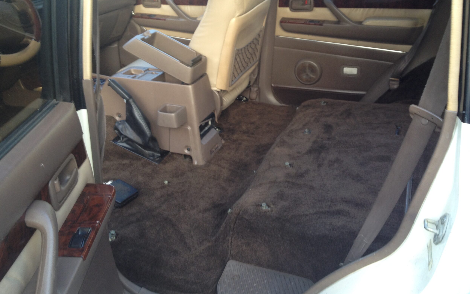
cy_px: 131
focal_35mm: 38
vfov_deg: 33.6
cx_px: 238
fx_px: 487
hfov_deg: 51.5
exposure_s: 1/24
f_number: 2.4
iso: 50
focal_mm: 4.28
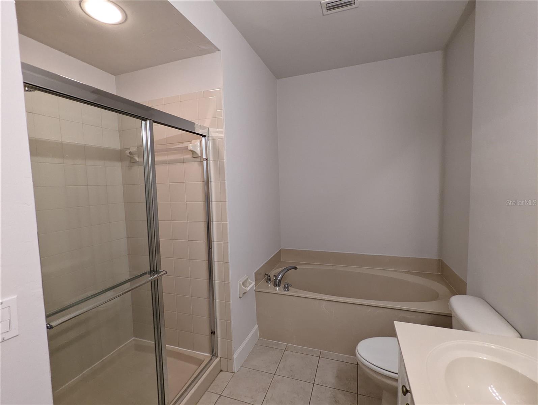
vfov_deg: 78.2
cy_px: 202
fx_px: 249
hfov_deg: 94.4
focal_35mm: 16
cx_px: 269
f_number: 2.2
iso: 158
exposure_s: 1/30
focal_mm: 2.35
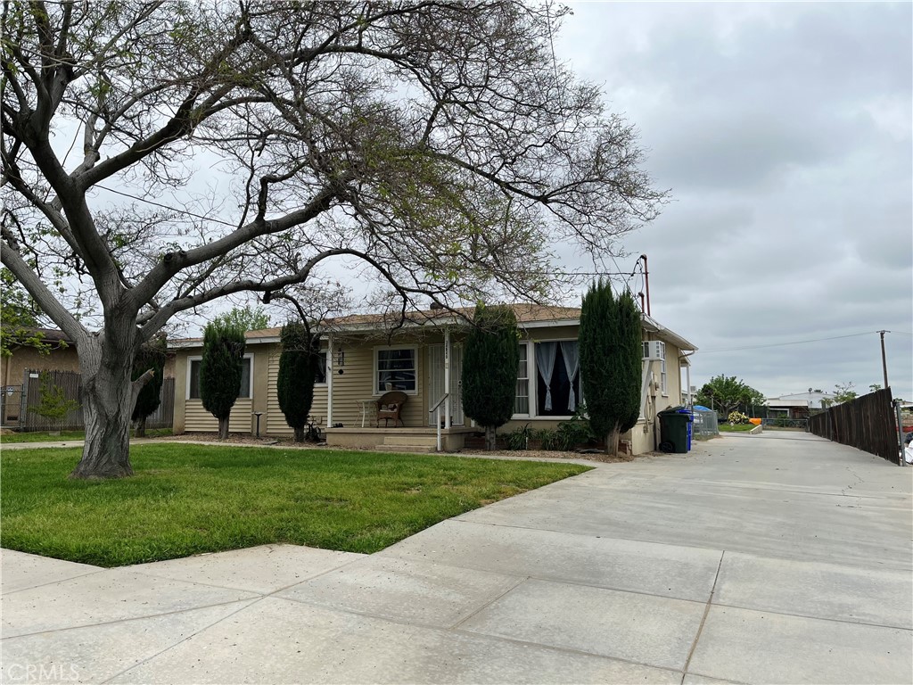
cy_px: 342
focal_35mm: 26
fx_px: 686
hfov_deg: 67.3
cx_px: 456
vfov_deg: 53.1
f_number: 1.6
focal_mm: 5.1
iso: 50
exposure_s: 1/2967
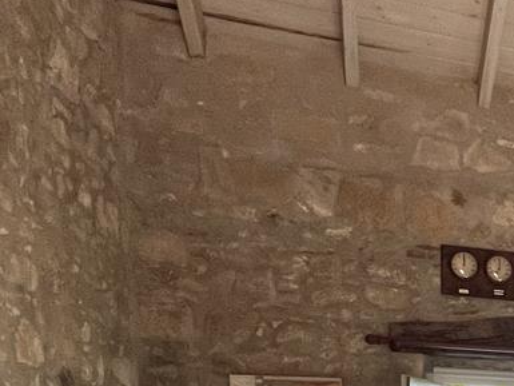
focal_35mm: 54
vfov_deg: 23.1
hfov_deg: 26.5
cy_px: 537
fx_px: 802
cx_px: 758
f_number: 1.8
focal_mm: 1.57
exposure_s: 1/99
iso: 100
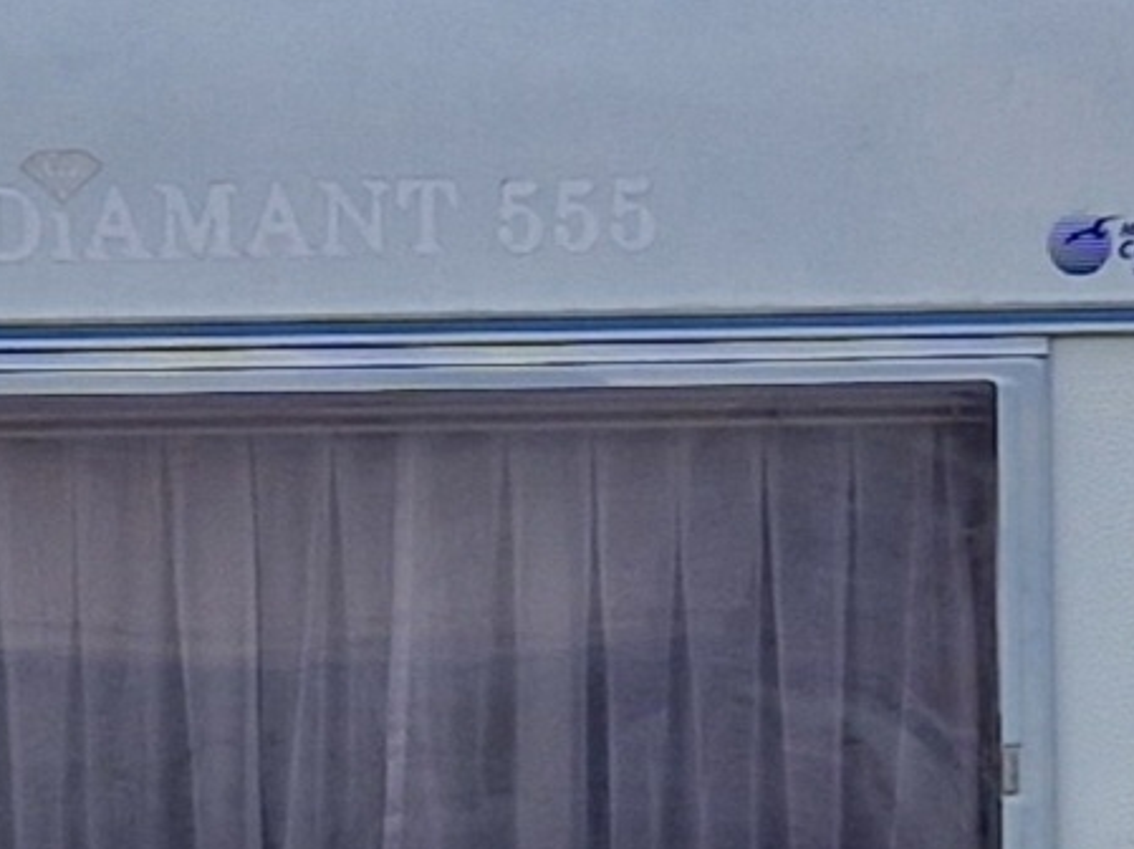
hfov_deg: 23.4
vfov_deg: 17.3
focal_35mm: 83
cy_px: 882
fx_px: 2717
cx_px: 335
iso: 50
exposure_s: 1/1429
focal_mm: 5.4
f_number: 1.8
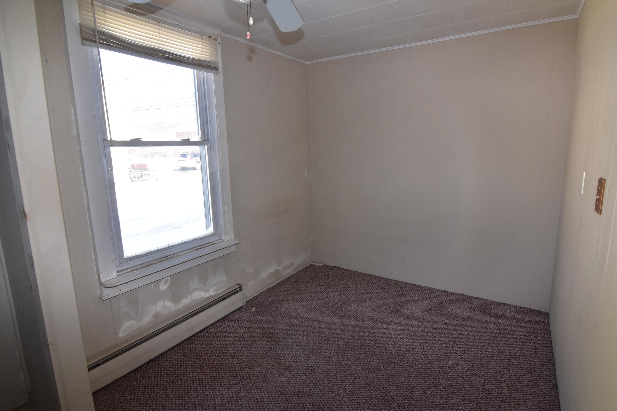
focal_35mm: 18
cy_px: 200
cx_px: 325
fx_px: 300
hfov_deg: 91.4
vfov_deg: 68.8
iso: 800
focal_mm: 11
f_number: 9
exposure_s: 1/125
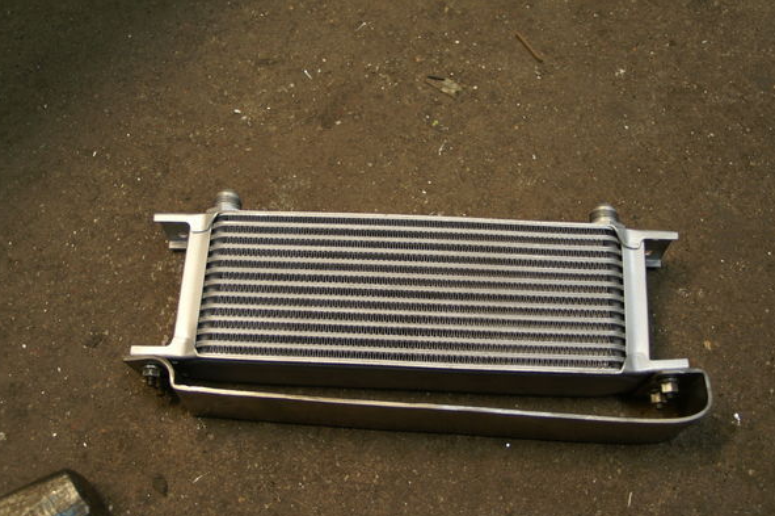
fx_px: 839
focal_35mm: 39
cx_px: 386
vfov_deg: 34.1
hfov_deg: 49.6
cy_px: 268
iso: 320
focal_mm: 24
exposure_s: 1/30
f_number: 4
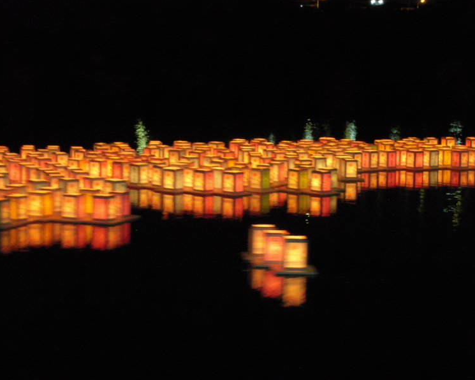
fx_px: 1546
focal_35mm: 110
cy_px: 189
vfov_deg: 14.0
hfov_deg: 17.5
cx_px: 233
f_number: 5.6
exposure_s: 1/3
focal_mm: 18.8
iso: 800
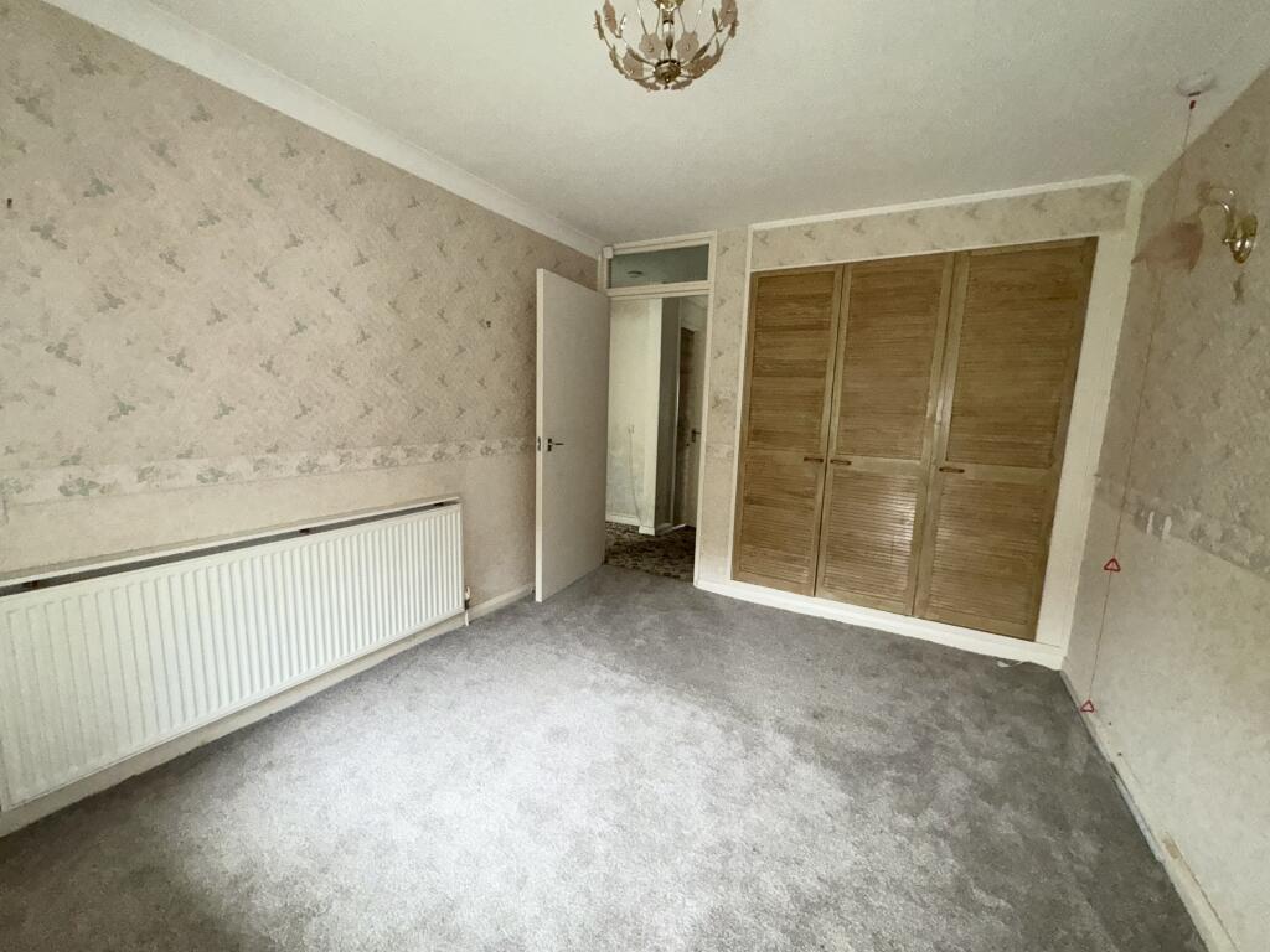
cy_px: 476
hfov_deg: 102.1
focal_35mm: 14
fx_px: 514
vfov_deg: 85.7
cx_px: 635
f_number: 2.2
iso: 250
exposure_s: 1/60
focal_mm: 2.22
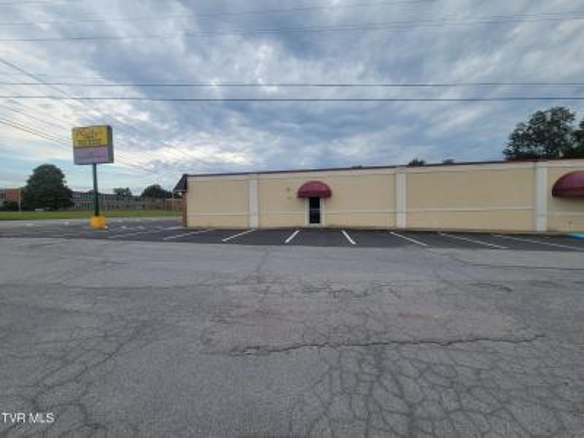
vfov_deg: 89.9
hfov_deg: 106.2
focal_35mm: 13
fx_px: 219
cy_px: 219
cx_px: 292
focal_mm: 2.2
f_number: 2.2
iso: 50
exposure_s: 1/158
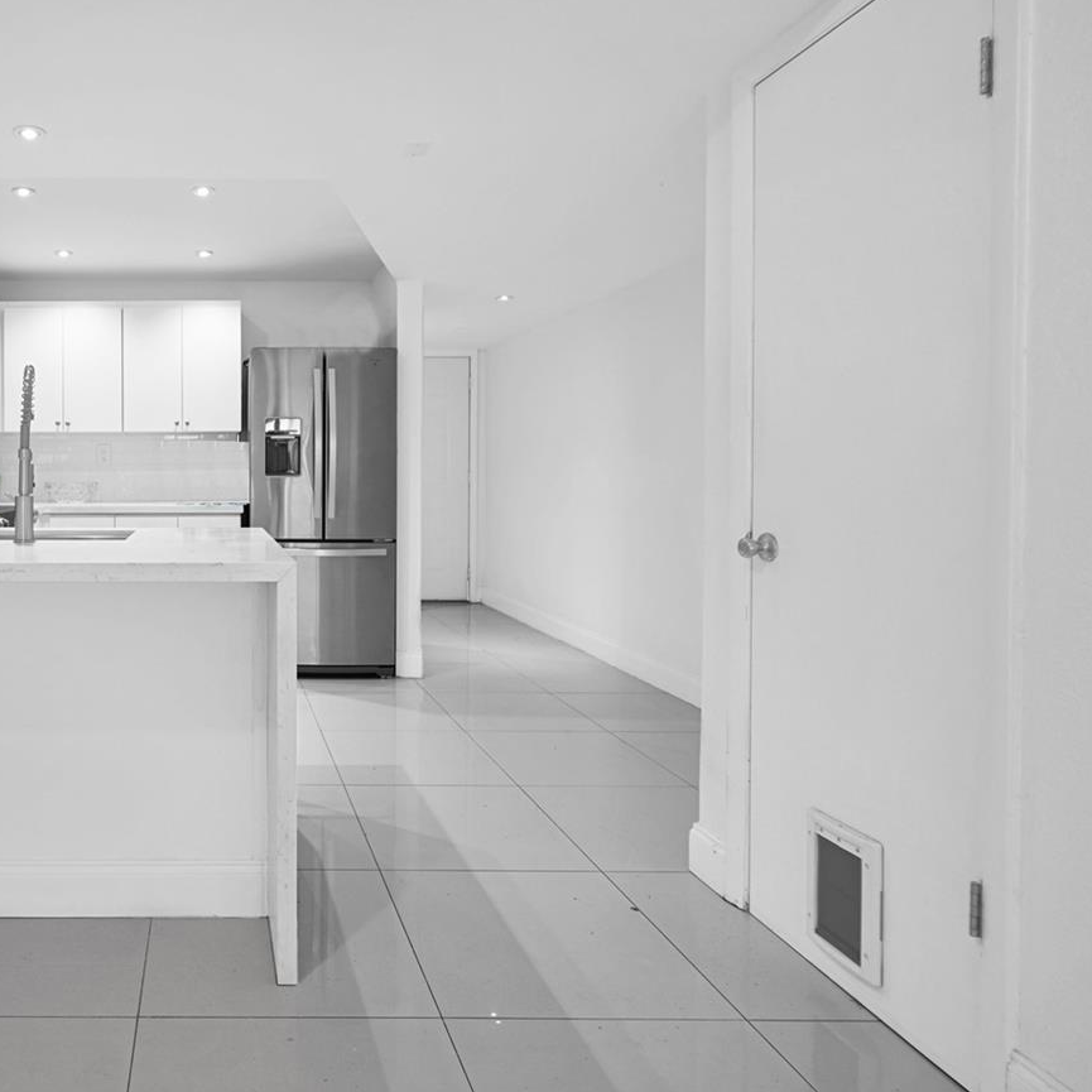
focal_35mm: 22
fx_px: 785
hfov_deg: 63.1
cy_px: 484
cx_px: 205
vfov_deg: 69.4
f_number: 4
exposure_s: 1/15
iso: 100
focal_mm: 14
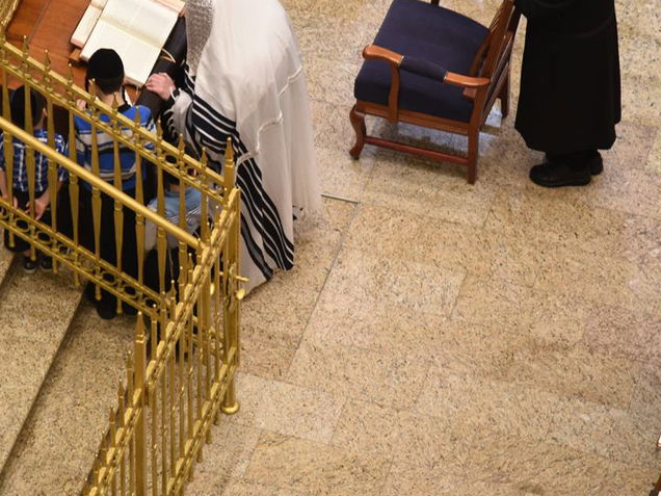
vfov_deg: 5.8
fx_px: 4850
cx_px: 263
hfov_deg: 7.8
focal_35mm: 254
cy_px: 104
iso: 800
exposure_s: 1/100
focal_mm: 120
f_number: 4
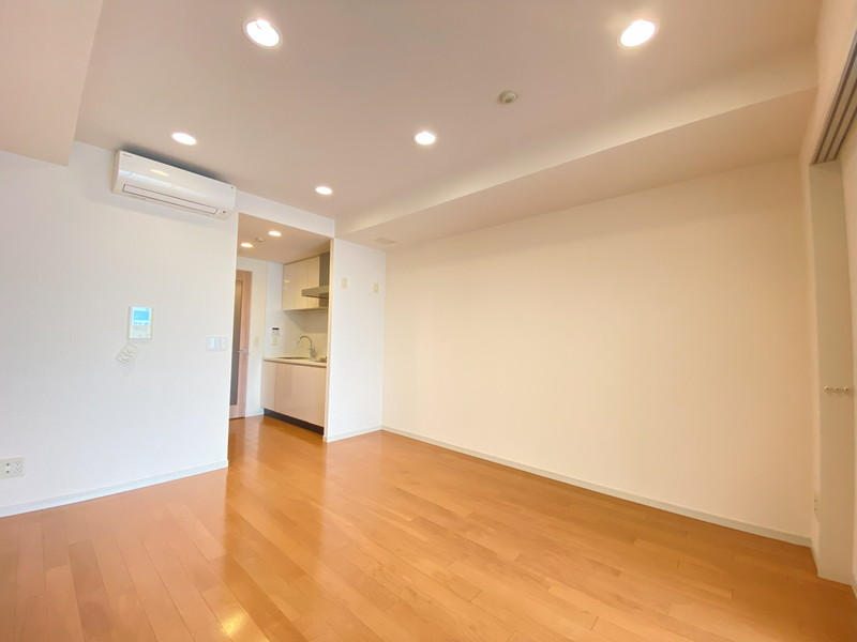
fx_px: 322
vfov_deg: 89.9
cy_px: 321
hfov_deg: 106.2
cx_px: 428
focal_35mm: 13
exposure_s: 1/80
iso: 250
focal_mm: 1.54
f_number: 2.4
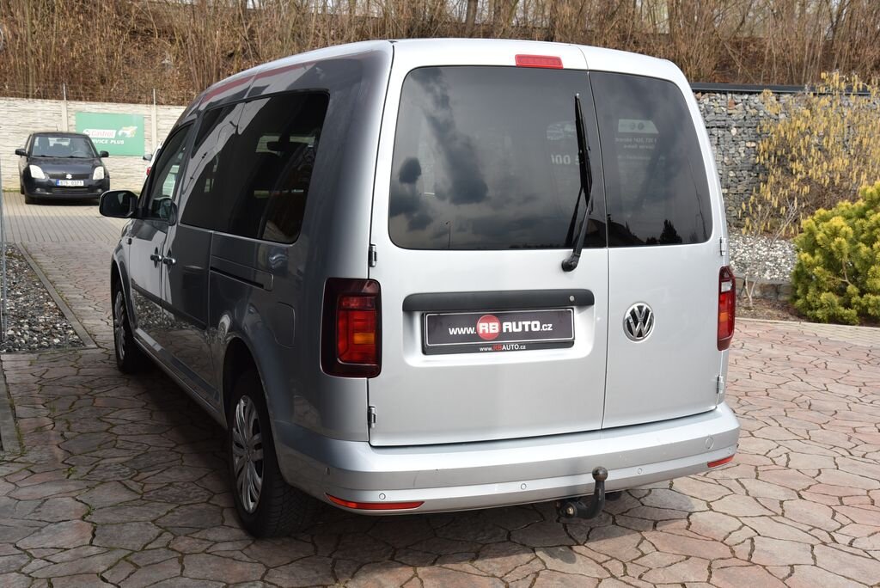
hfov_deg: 48.4
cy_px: 294
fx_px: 978
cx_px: 440
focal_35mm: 40
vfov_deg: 33.4
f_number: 9
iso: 500
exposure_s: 1/320
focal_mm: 40
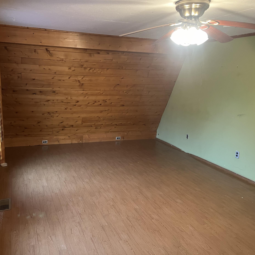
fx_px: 258
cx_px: 110
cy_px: 126
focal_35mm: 31
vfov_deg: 52.5
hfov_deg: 52.4
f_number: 1.6
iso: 500
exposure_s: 1/40
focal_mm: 5.1
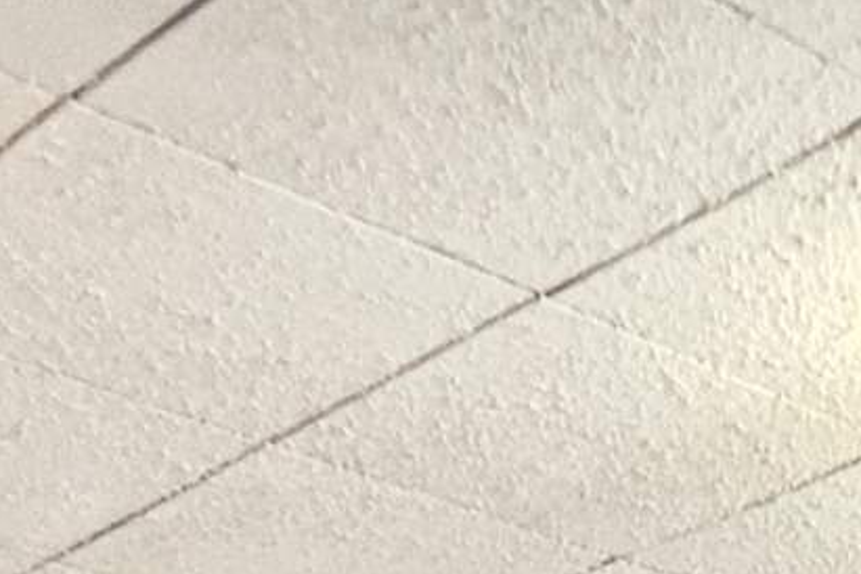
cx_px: 1033
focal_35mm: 101
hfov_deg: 19.1
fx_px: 2415
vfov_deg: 10.0
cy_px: 1735
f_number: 1.8
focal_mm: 1.57
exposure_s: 1/120
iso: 200
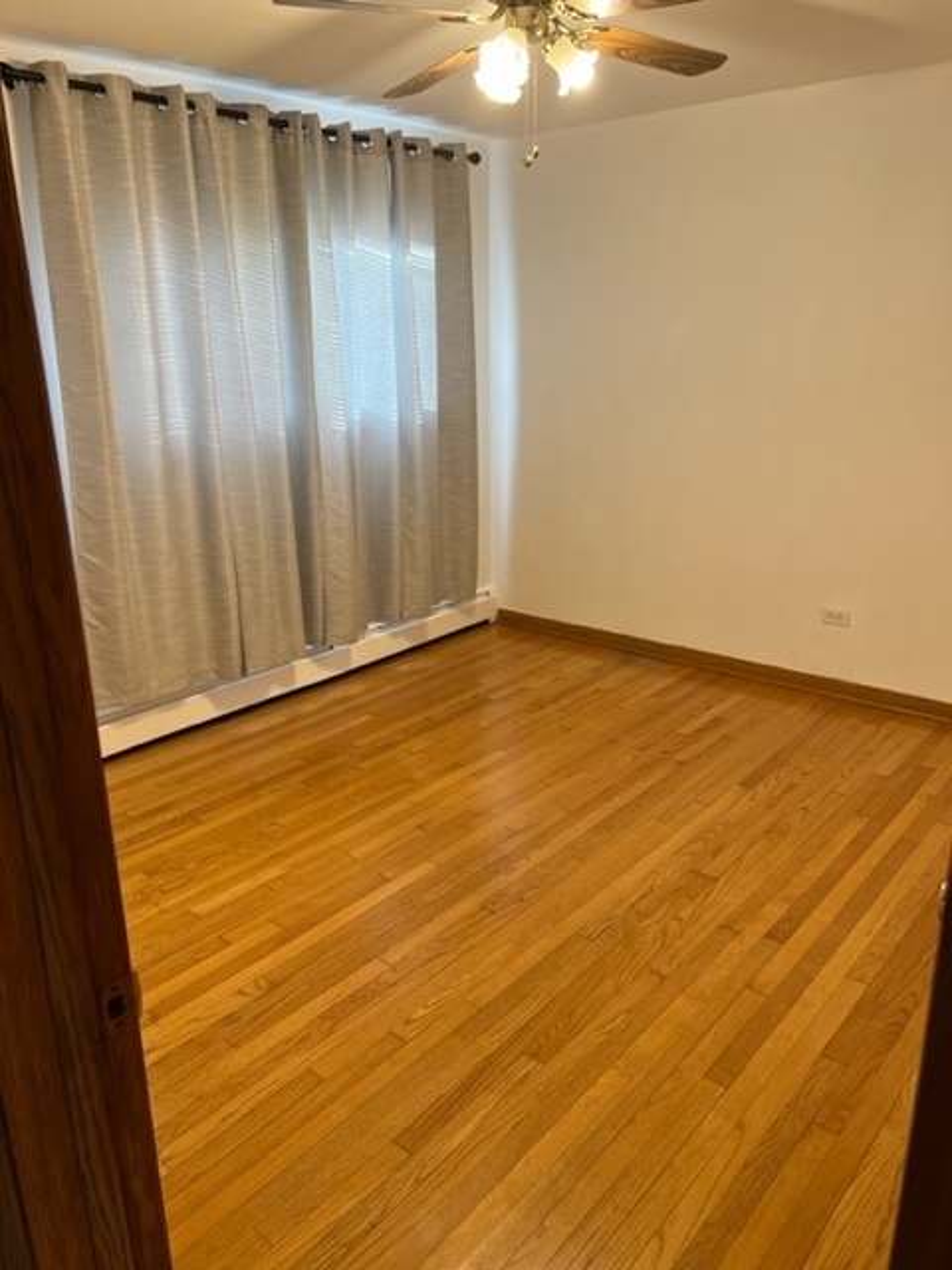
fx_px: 953
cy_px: 635
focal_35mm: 26
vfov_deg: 67.3
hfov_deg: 53.1
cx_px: 476
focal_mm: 5.7
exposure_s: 1/120
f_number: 1.5
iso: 125
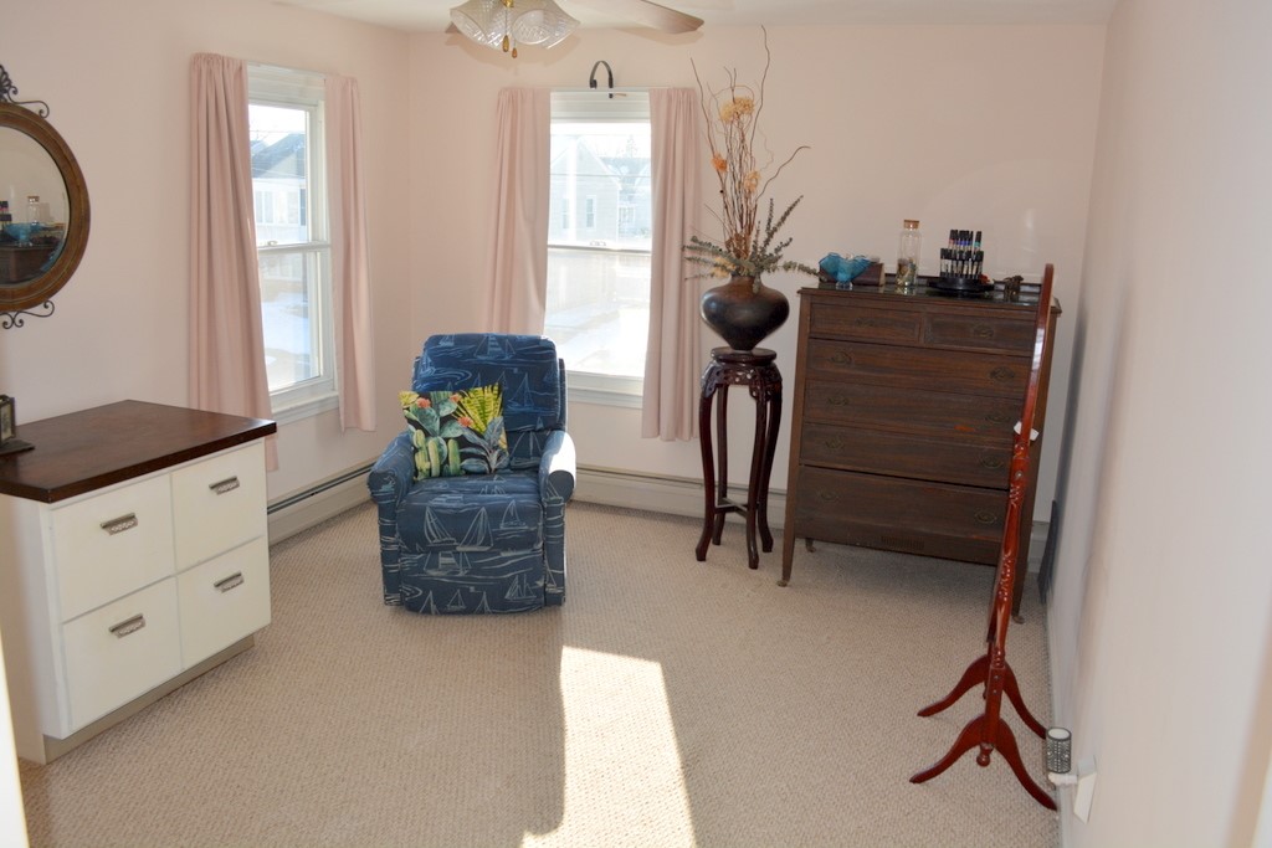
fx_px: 954
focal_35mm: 27
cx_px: 636
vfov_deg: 47.9
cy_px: 424
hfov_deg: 67.4
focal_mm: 18
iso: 160
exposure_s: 1/125
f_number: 5.6
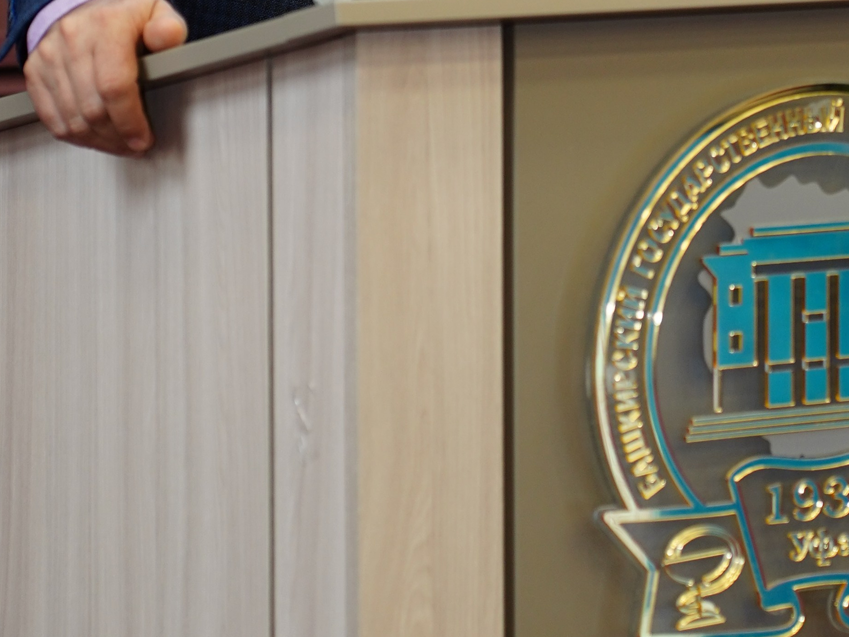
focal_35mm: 229
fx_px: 5616
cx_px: 508
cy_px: -122
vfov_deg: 6.4
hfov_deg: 8.6
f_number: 2.8
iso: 320
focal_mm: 75
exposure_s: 1/100
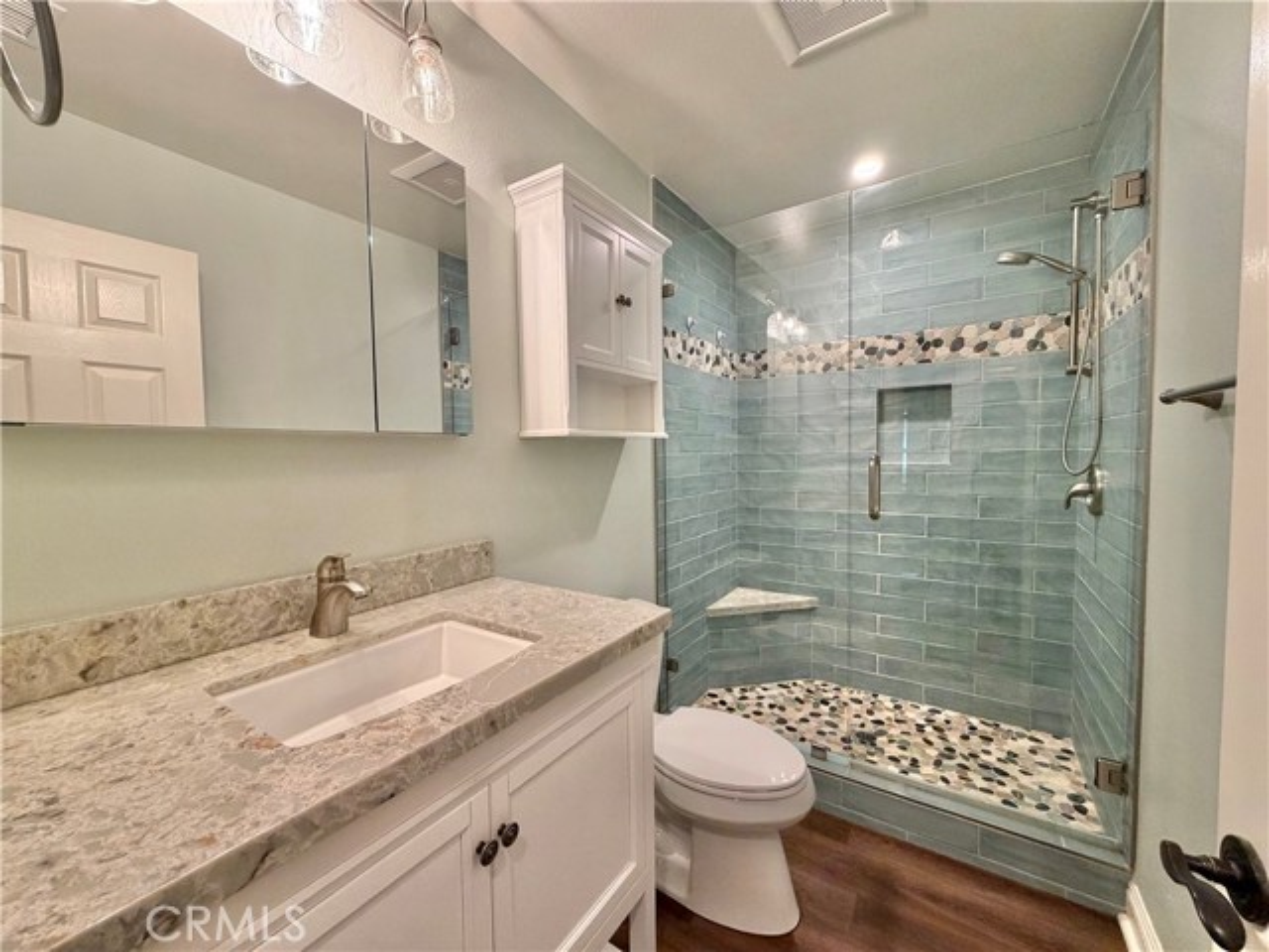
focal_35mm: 14
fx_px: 513
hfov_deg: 102.1
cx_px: 634
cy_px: 476
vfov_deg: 85.7
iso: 200
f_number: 2.2
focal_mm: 2.22
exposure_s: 1/60
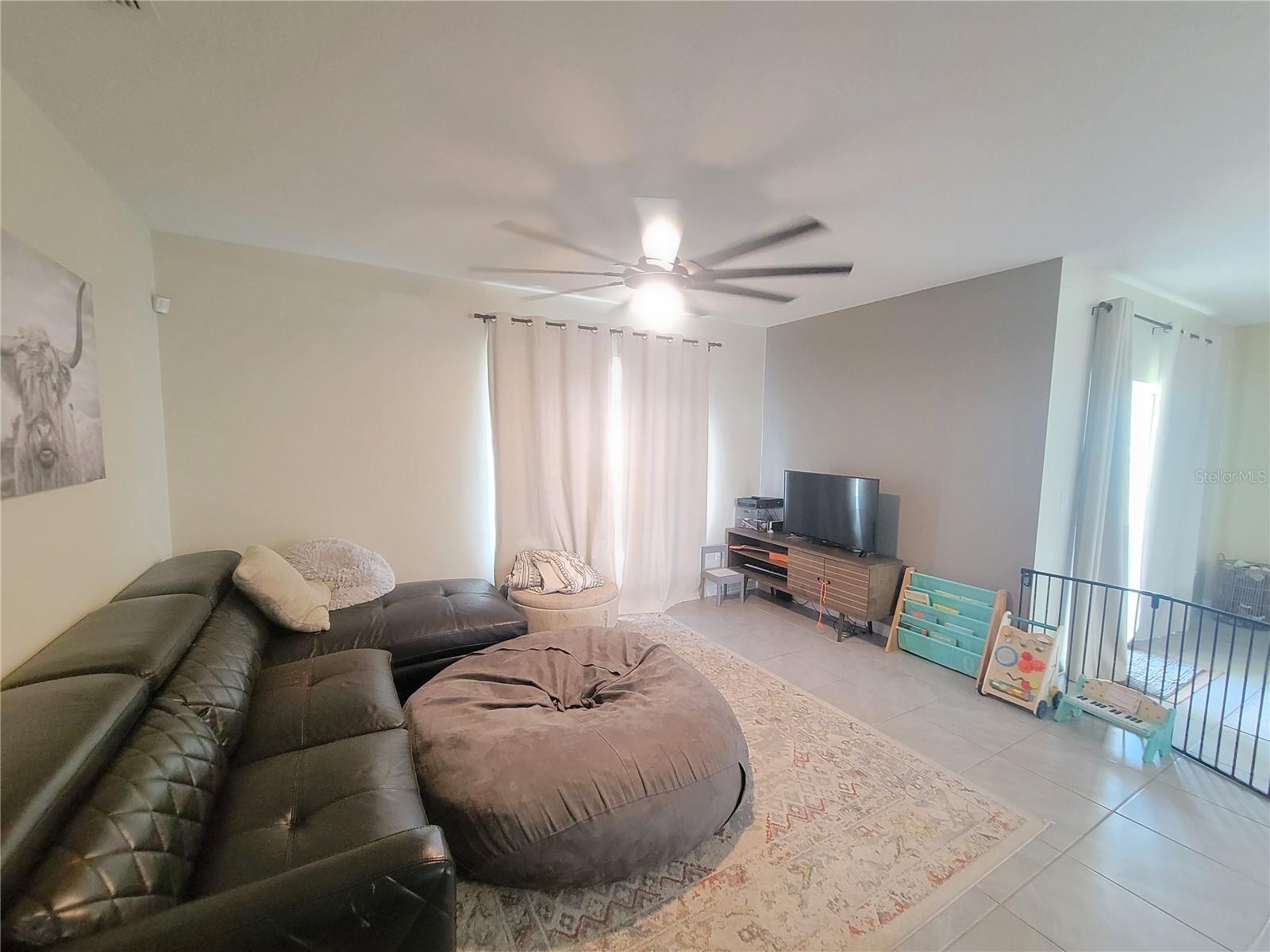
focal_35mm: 13
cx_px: 635
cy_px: 476
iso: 1000
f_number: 2.2
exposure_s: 1/24
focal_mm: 2.2
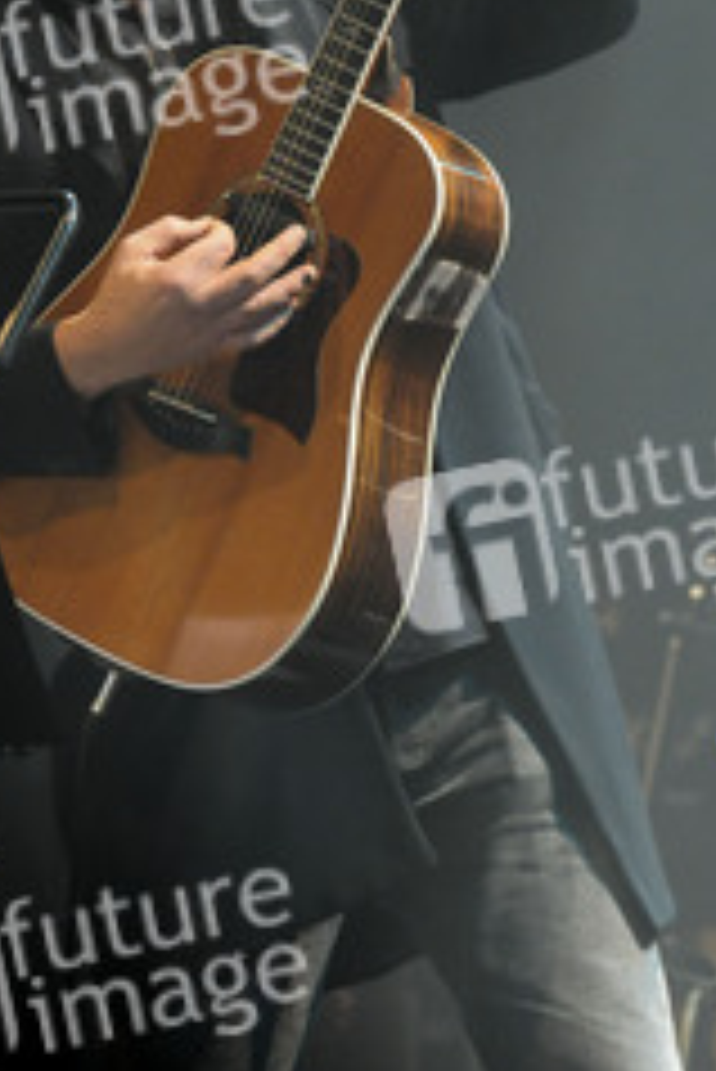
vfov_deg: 5.6
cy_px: 302
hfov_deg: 3.8
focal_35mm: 365
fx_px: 10868
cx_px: 209
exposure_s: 1/160
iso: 1250
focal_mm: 145
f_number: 2.8
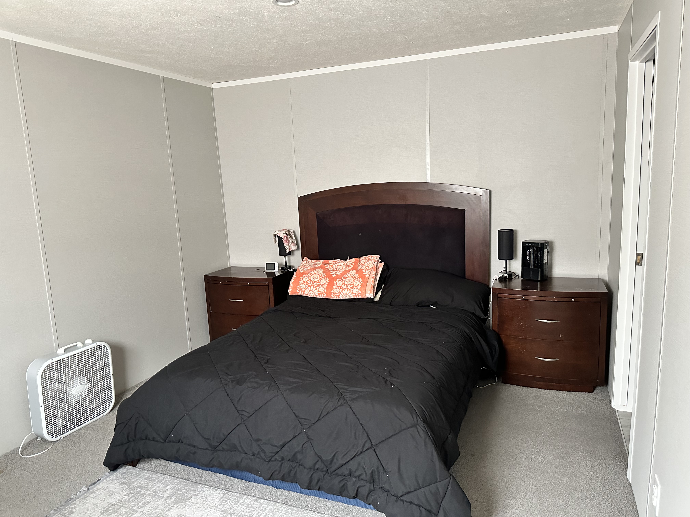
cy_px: 258
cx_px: 345
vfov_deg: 56.8
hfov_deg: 71.6
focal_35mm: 24
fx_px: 478
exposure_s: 1/60
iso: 640
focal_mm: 6.86
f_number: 1.78
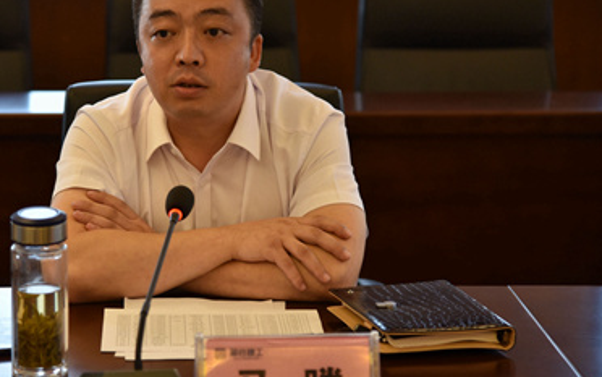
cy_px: 186
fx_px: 2068
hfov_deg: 16.5
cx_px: 210
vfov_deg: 10.4
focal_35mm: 126
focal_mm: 92
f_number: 4
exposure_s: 1/100
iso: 1400
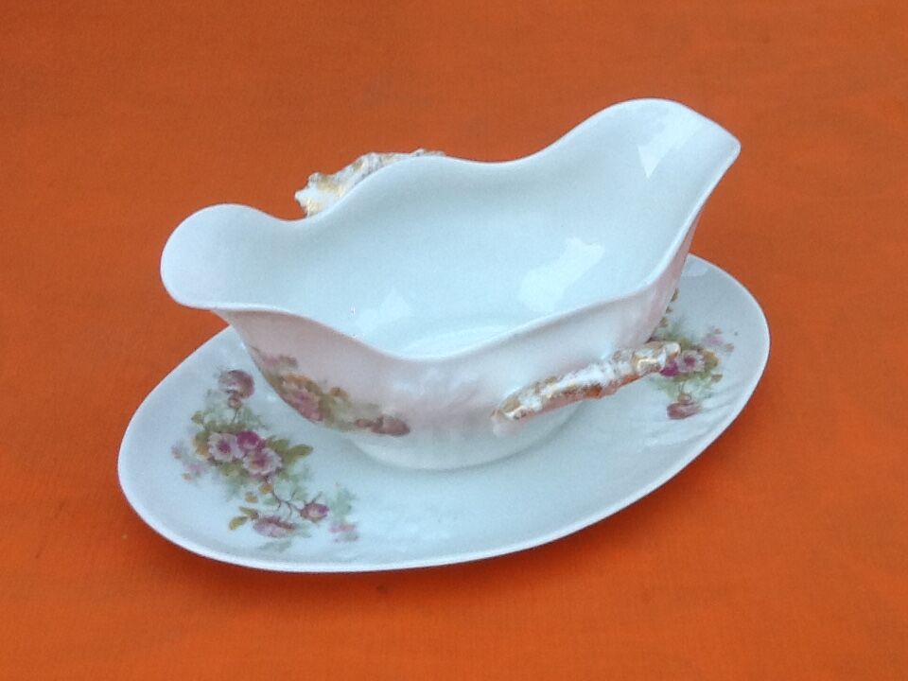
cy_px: 340
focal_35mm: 44
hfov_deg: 42.9
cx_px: 454
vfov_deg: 32.9
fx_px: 1154
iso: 50
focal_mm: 2.03
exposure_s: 1/30
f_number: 2.4
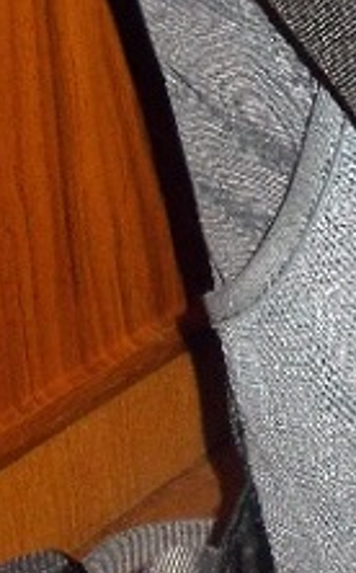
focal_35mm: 93
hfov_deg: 13.8
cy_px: -21
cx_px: 350
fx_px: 1449
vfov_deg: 21.4
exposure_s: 1/25
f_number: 2.7
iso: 200
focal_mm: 4
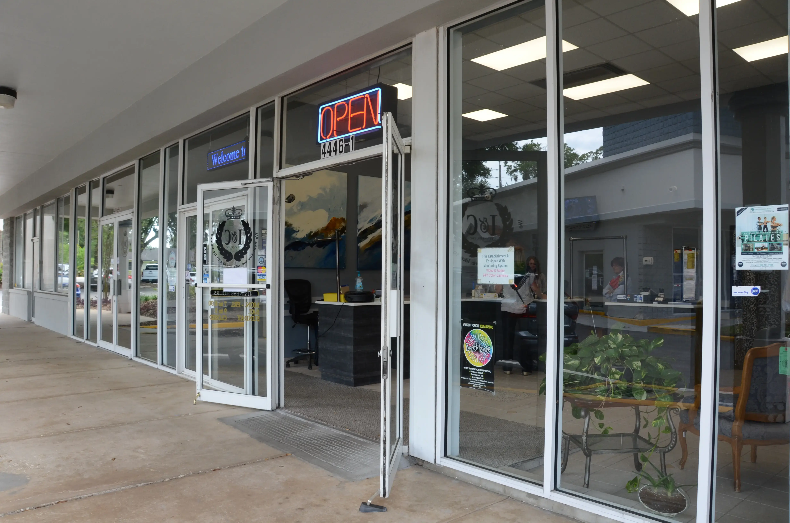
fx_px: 591
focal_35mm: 27
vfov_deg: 47.7
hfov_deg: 67.5
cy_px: 262
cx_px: 395
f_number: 9
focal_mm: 18
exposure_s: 1/60
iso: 400
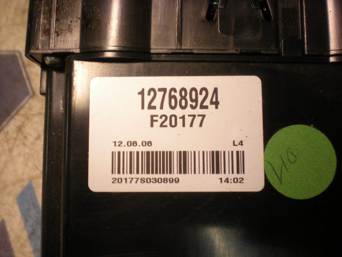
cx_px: 171
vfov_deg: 37.7
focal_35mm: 38
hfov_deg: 49.0
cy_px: 128
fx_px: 375
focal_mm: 6.3
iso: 94
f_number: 3.1
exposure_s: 1/37.7
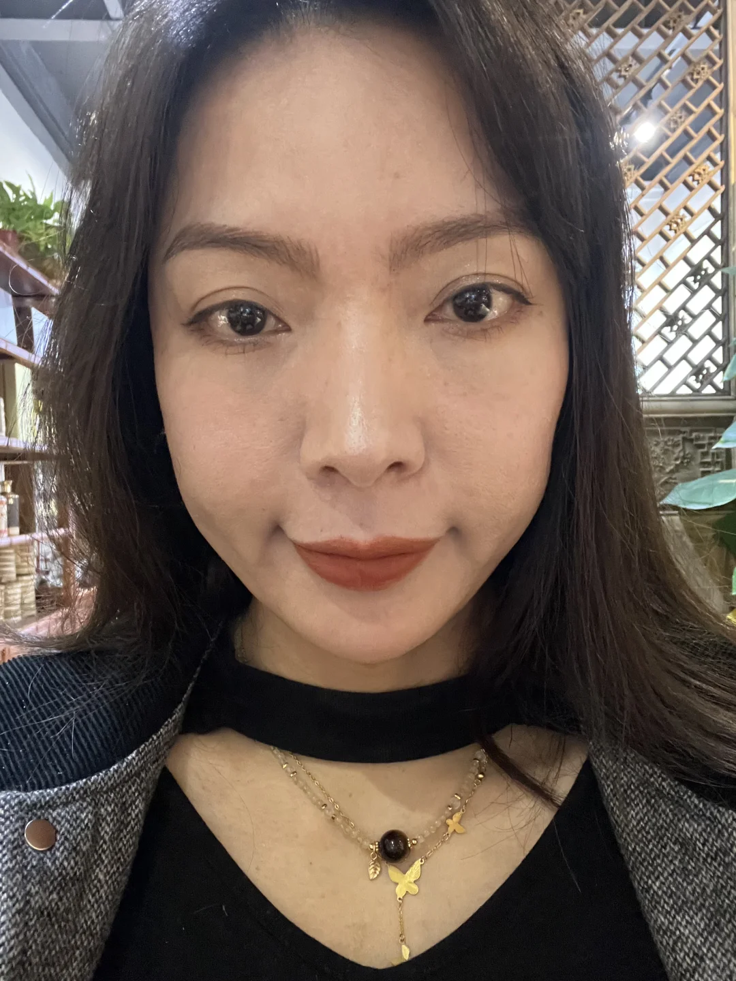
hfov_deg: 46.8
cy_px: 490
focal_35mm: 30
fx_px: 850
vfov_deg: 60.0
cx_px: 368
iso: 800
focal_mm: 2.71
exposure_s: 1/26
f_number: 2.2
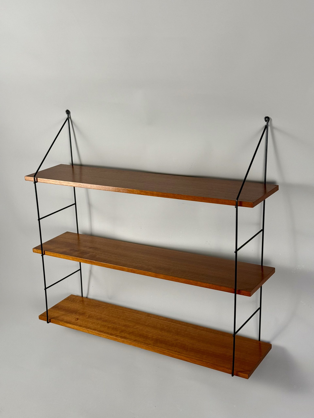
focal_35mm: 48
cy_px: 209
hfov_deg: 30.3
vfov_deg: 39.7
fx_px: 581
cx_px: 157
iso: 50
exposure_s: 1/50
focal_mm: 6.76
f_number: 1.78
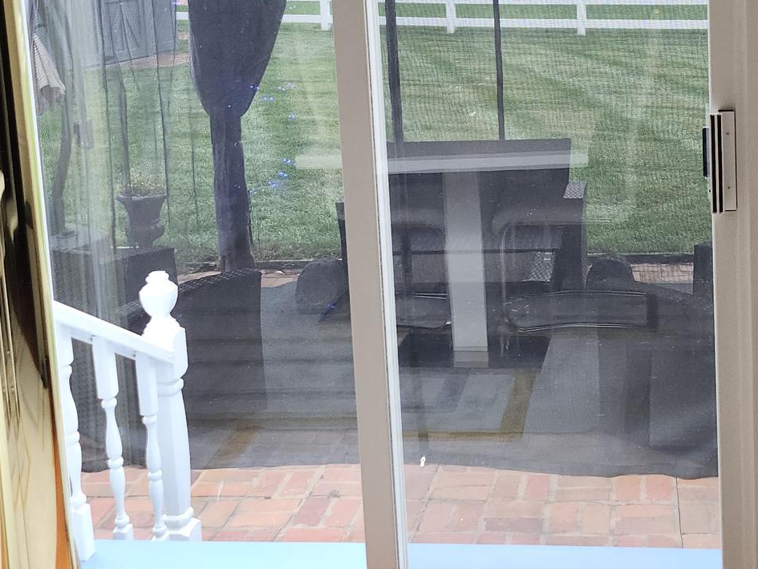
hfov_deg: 36.2
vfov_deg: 27.3
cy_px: 81
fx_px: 1139
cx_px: 536
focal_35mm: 52
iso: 80
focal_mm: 5
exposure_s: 1/60
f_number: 1.8
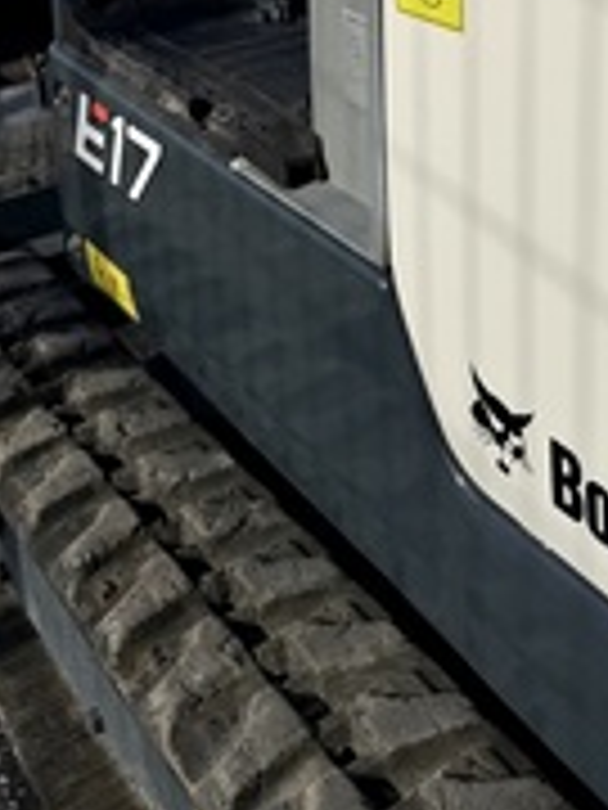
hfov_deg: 26.6
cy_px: -86
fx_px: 1288
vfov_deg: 31.0
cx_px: 327
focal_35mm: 55
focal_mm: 6.76
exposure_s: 1/10309
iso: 80
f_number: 1.78
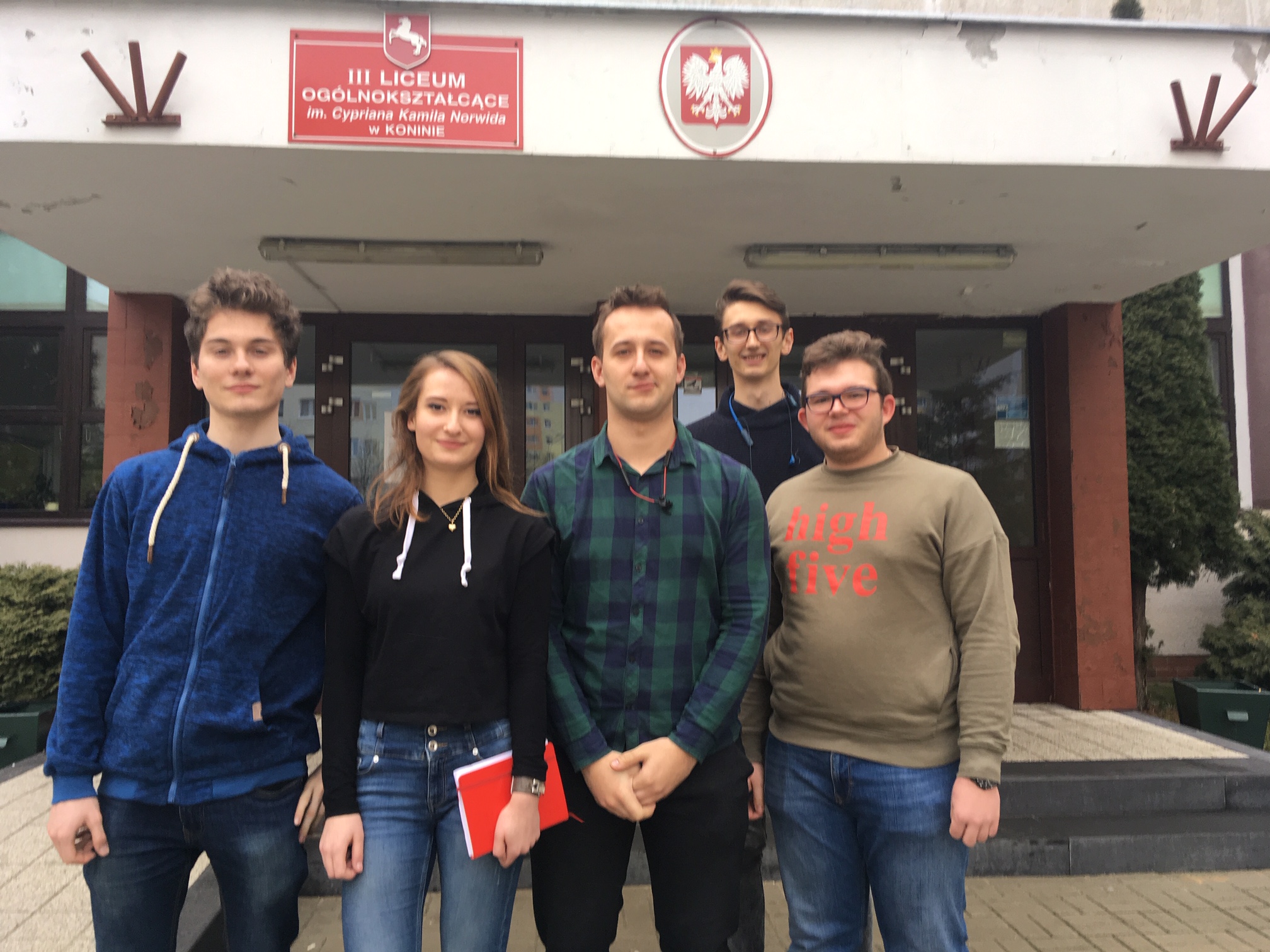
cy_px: 476
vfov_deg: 48.2
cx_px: 635
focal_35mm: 29
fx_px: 1064
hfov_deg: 61.7
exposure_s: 1/50
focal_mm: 4.15
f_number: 2.2
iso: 32
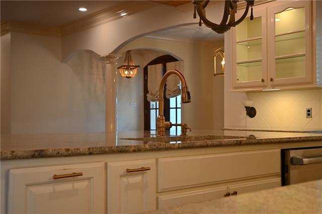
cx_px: 161
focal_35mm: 46
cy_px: 107
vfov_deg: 29.2
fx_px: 411
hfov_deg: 42.8
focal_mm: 46
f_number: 6
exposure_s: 1/125
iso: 1250
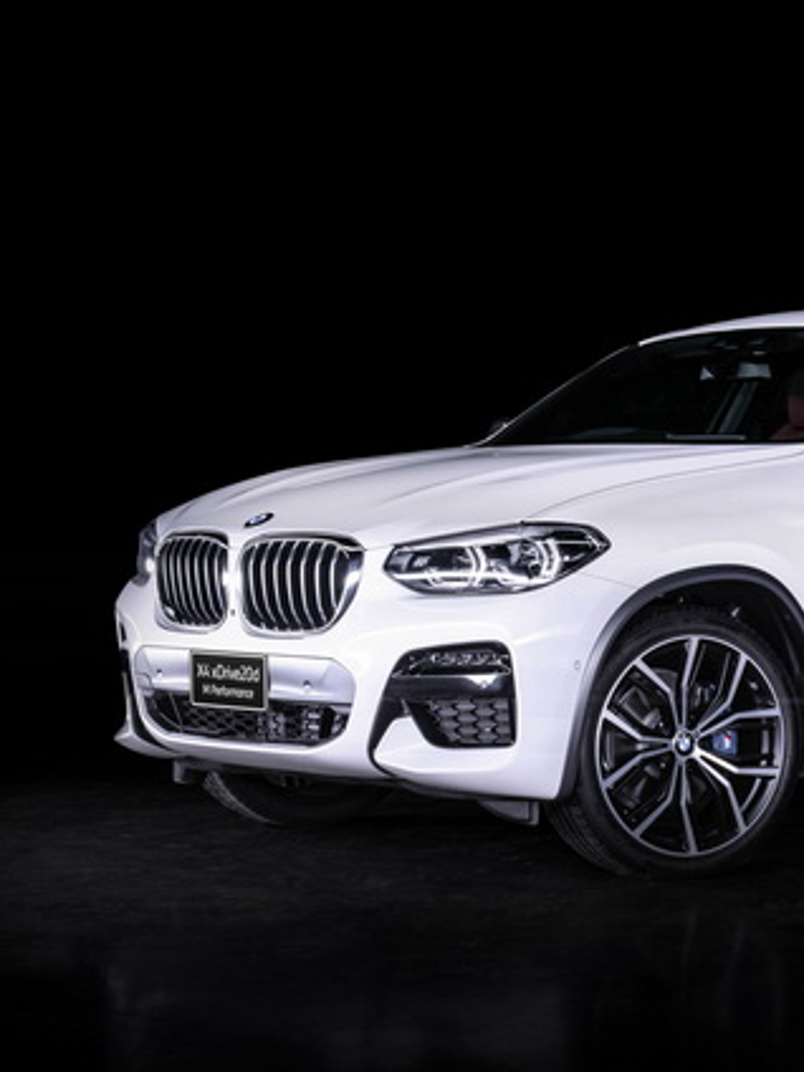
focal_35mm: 85
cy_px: 463
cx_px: 777
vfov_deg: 23.0
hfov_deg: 17.0
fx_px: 2632
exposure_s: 20
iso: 100
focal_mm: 50
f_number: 16
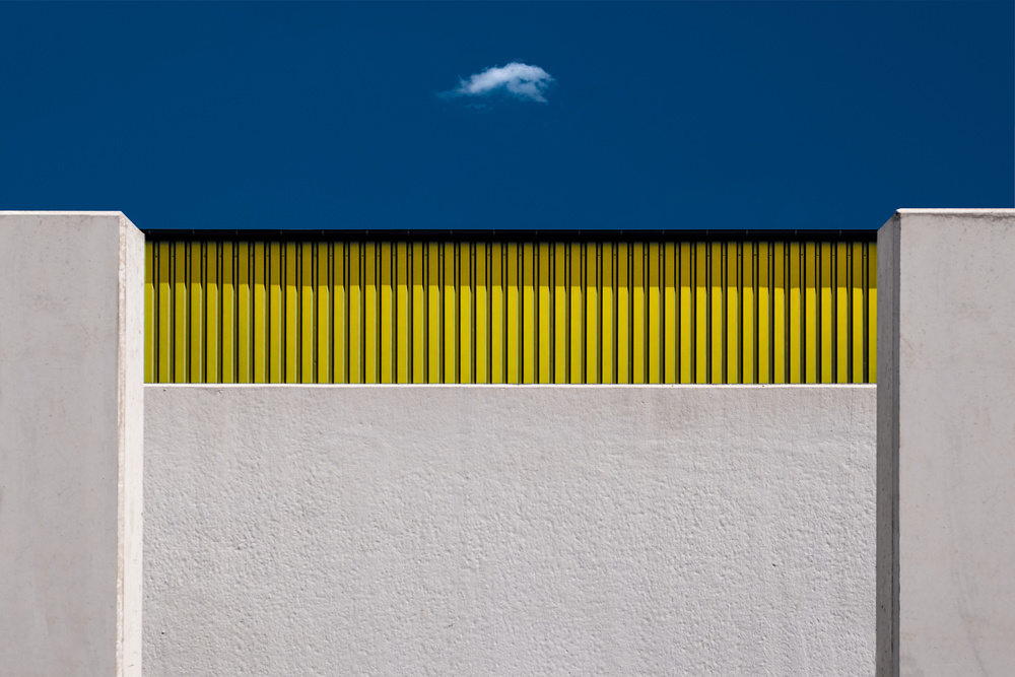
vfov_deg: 22.3
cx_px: 508
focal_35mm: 61
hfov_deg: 32.9
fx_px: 1720
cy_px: 338
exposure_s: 1/250
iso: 160
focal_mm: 40.7
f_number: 9
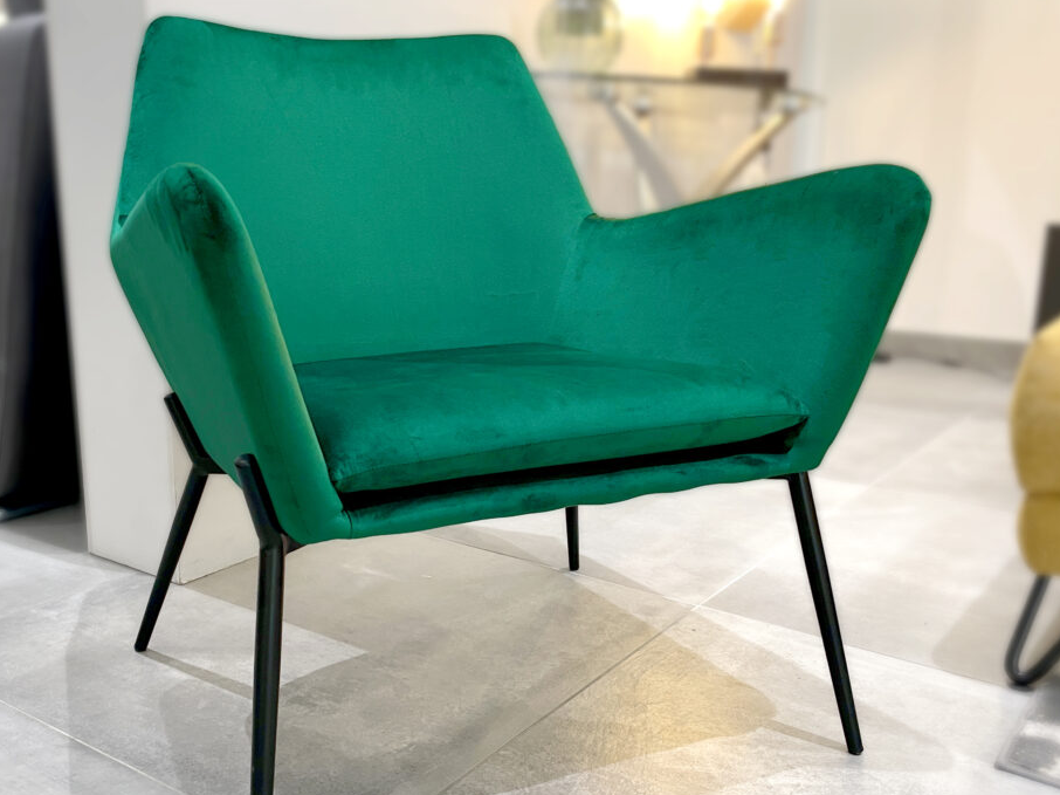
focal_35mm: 31
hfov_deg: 58.0
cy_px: 470
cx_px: 433
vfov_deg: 45.2
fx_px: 949
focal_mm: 4.2
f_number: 1.6
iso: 125
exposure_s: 1/50
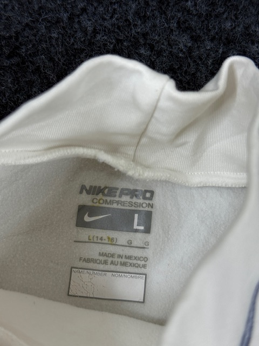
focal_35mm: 48
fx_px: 479
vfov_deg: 39.7
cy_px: 173
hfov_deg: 30.3
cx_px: 130
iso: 64
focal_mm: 6.76
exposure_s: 1/100
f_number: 1.78
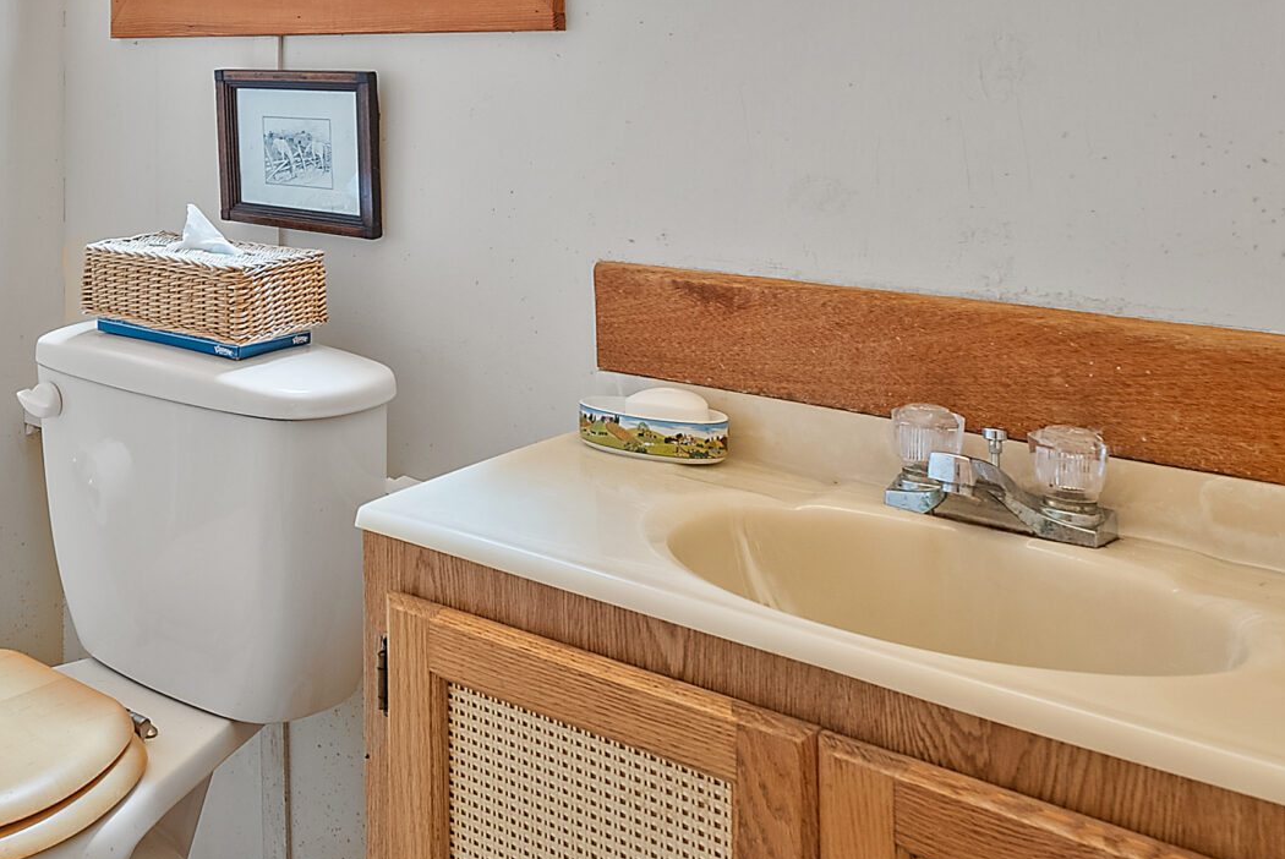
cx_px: 136
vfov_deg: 32.3
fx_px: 1393
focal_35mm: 39
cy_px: 60
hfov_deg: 45.1
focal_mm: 16
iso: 500
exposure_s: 1/10
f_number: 5
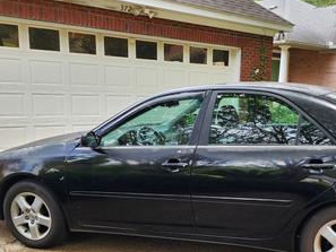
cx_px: 249
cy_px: 162
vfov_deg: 36.6
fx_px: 379
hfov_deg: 46.3
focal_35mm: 39
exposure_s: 1/180
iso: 40
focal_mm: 6.4
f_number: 1.8
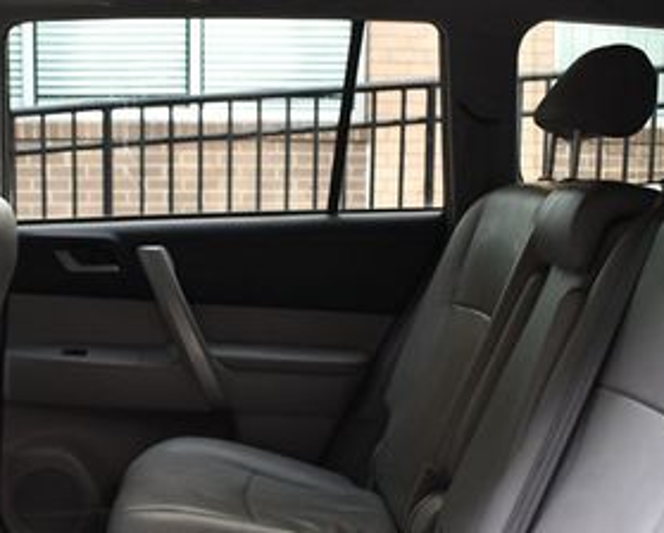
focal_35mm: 58
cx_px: 205
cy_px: 412
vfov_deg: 25.9
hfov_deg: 32.1
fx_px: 1141
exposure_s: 1/250
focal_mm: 18
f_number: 3.5
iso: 640
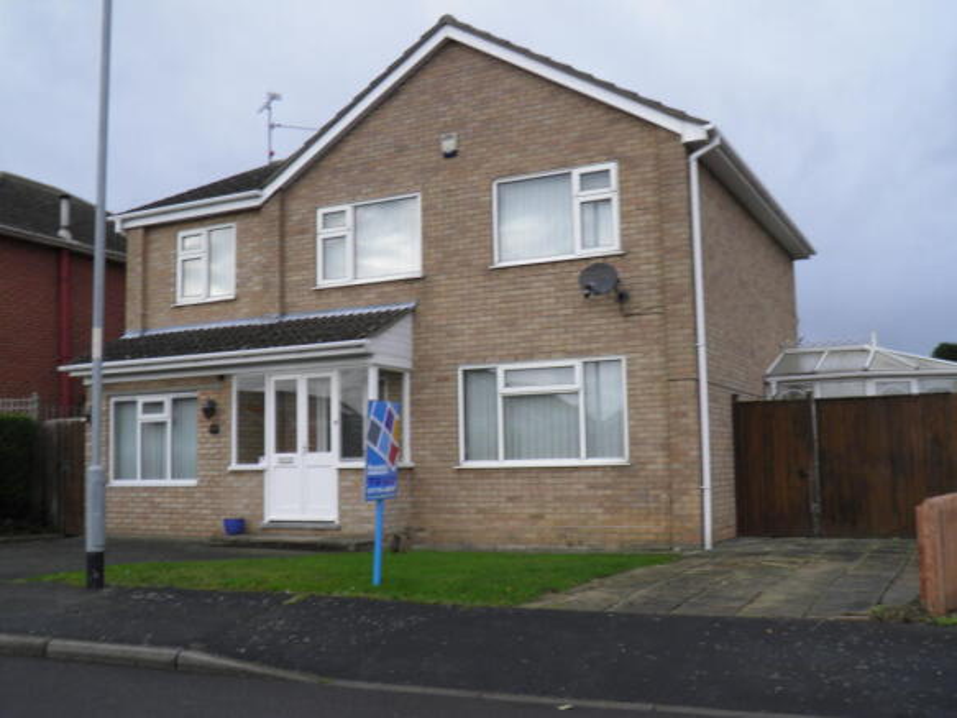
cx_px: 478
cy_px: 359
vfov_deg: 40.7
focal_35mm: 35
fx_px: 967
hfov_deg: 52.6
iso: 50
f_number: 3.1
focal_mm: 6.3
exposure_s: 1/30
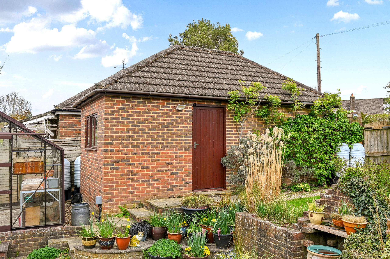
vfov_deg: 43.5
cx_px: 195
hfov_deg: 62.0
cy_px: 130
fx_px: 325
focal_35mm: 30
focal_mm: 30
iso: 250
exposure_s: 1/250
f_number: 8
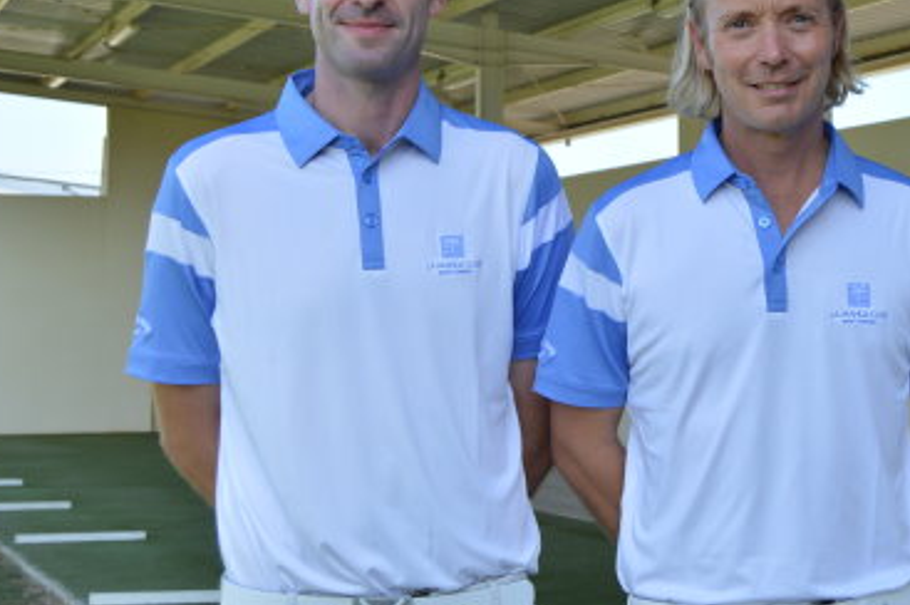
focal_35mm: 76
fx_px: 1919
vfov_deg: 17.8
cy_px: 144
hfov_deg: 26.2
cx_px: 731
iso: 100
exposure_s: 1/160
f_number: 6.3
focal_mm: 30
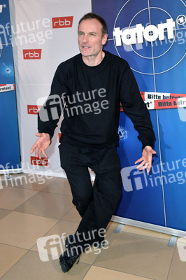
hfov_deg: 36.8
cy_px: 140
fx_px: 279
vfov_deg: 53.2
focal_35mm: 36
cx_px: 93
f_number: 6.3
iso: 2500
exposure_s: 1/200
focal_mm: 36
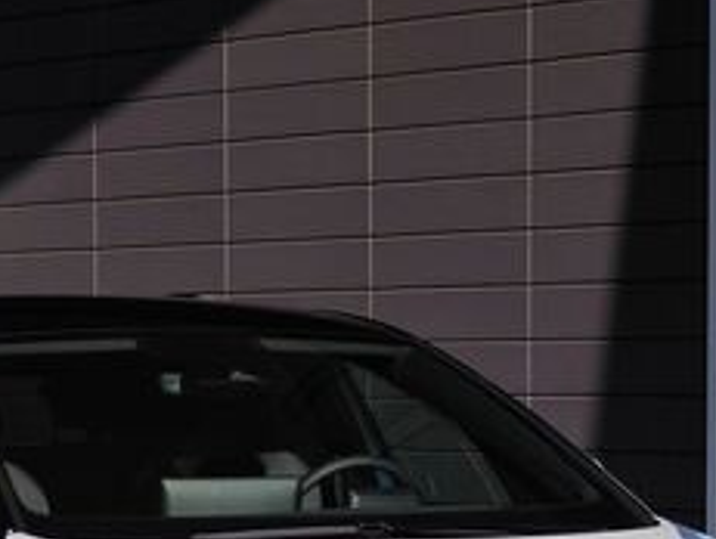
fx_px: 3667
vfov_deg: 8.4
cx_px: 412
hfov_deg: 11.2
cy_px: 585
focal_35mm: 177
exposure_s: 1/3883
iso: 50
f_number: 1.8
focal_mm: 12.28
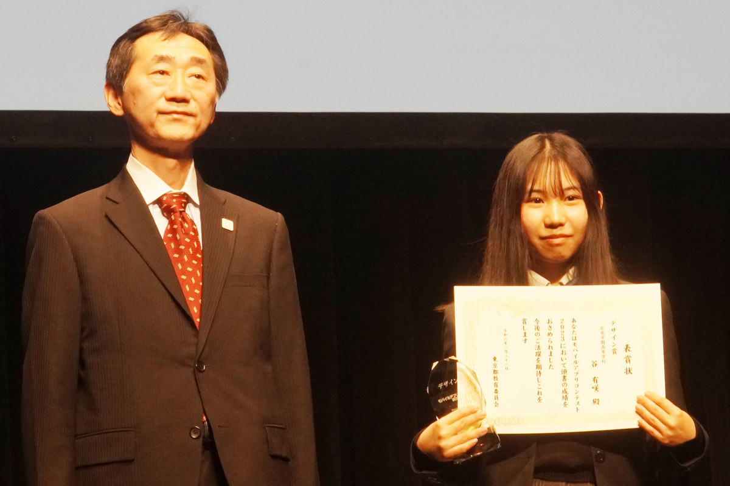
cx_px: 365
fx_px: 1977
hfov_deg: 20.9
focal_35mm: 98
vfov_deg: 14.0
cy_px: 243
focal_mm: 65
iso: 3200
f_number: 16
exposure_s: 1/100
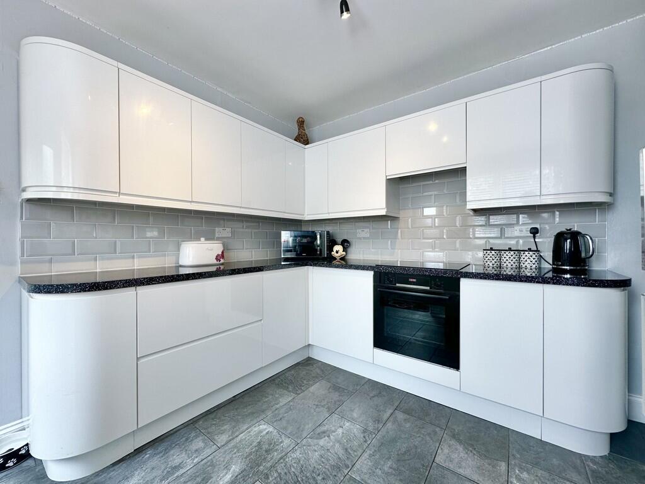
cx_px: 322
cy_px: 242
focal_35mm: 14
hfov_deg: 102.1
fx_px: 261
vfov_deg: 85.7
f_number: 2.2
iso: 64
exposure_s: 1/100
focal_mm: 2.22
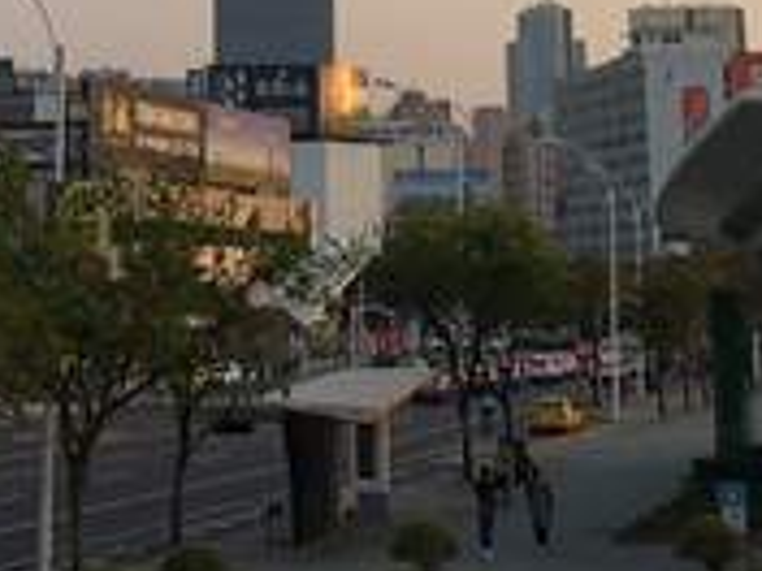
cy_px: -320
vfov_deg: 11.5
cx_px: 290
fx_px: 2708
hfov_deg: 16.0
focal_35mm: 123
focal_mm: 3.95
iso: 50
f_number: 1.8
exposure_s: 1/602
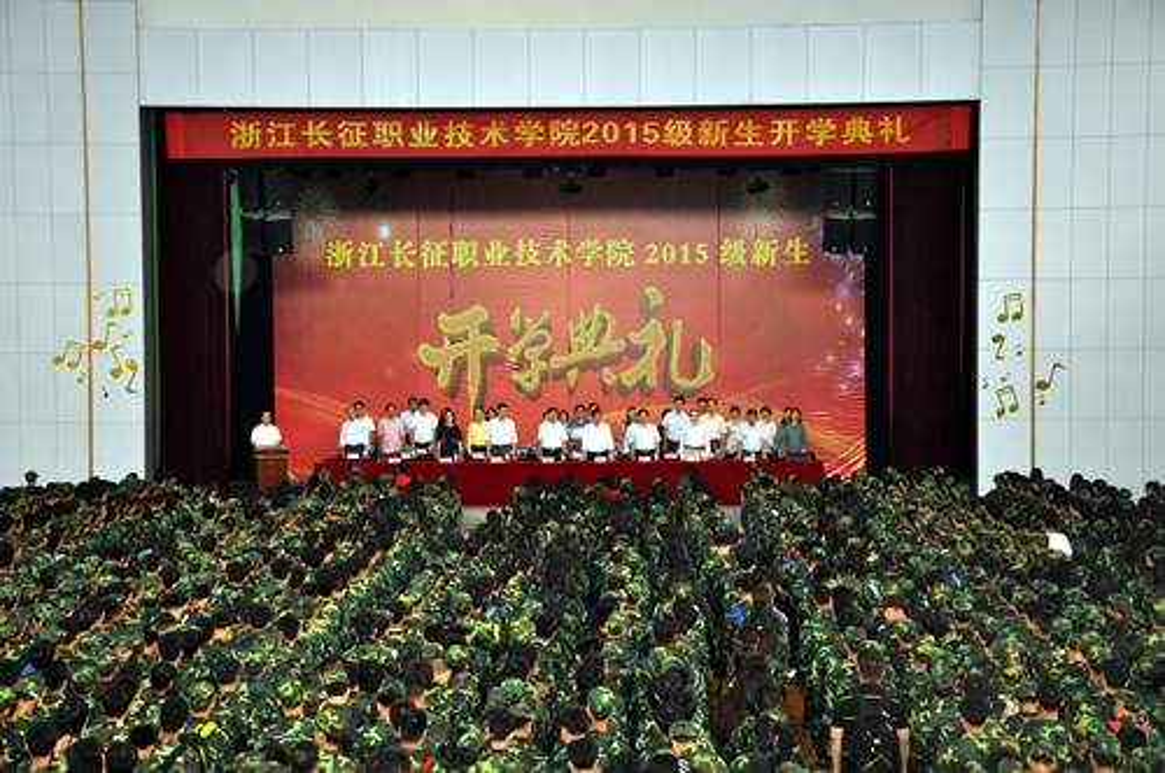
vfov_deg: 18.1
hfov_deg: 27.0
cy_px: 386
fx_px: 2424
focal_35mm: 75
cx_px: 582
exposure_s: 1/60
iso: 800
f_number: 5
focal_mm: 50
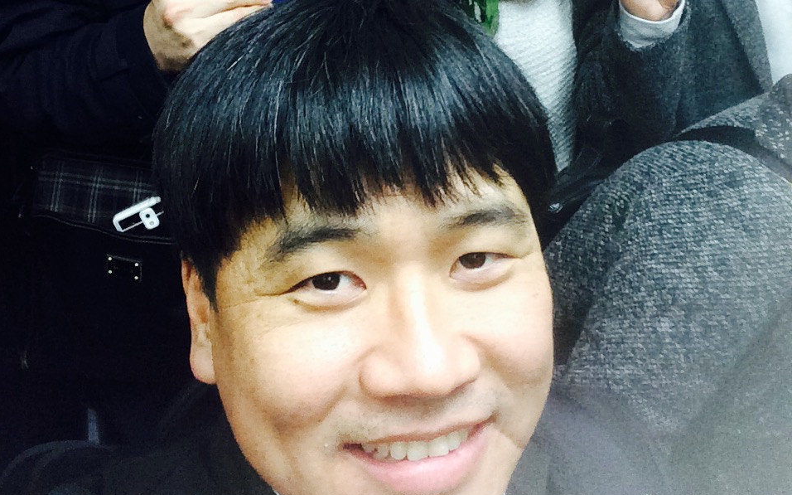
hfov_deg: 45.3
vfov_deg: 27.2
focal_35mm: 44
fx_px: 949
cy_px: -27
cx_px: 395
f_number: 2.4
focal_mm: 2.15
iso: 160
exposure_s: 1/30
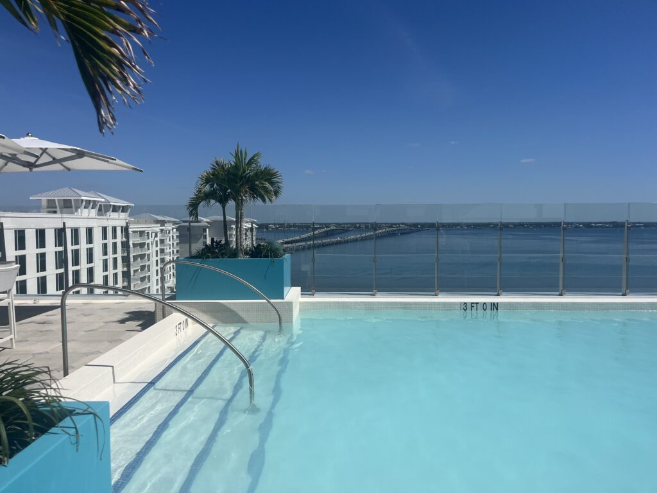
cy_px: 246
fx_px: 493
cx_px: 328
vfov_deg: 53.1
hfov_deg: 67.3
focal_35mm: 26
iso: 50
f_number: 1.6
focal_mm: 5.1
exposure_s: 1/9091
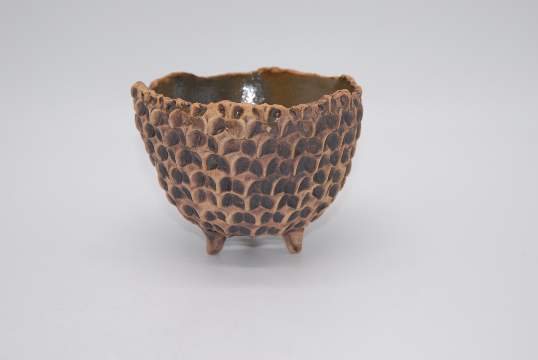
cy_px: 180
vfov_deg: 25.8
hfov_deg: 37.8
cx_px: 269
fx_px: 785
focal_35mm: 52
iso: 400
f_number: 4.5
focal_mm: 35
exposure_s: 1/200
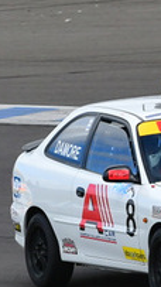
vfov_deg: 1.6
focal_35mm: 1361
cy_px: 206
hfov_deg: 0.9
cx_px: 97
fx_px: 10342
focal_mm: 220
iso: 640
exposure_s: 1/640
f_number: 10
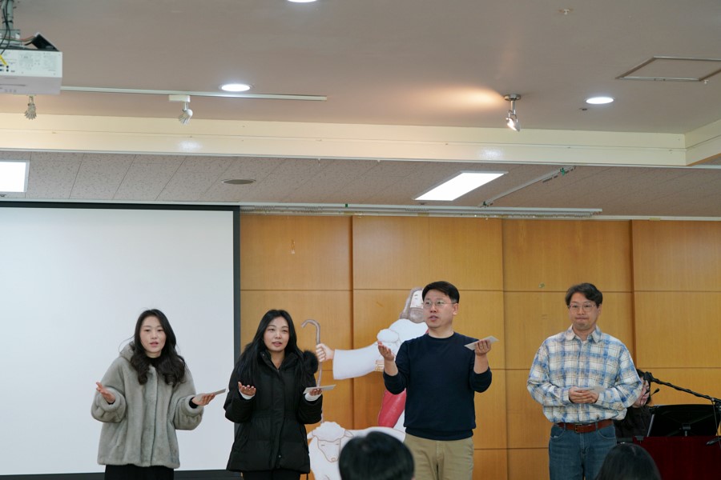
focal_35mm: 72
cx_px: 360
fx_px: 1442
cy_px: 240
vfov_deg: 18.9
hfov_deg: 28.1
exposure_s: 1/160
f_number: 4
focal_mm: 72
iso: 640
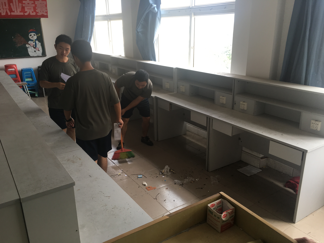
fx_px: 271
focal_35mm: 29
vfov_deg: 48.2
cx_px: 162
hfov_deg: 61.7
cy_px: 122
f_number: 2.2
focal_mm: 4.15
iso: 25
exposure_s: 1/100
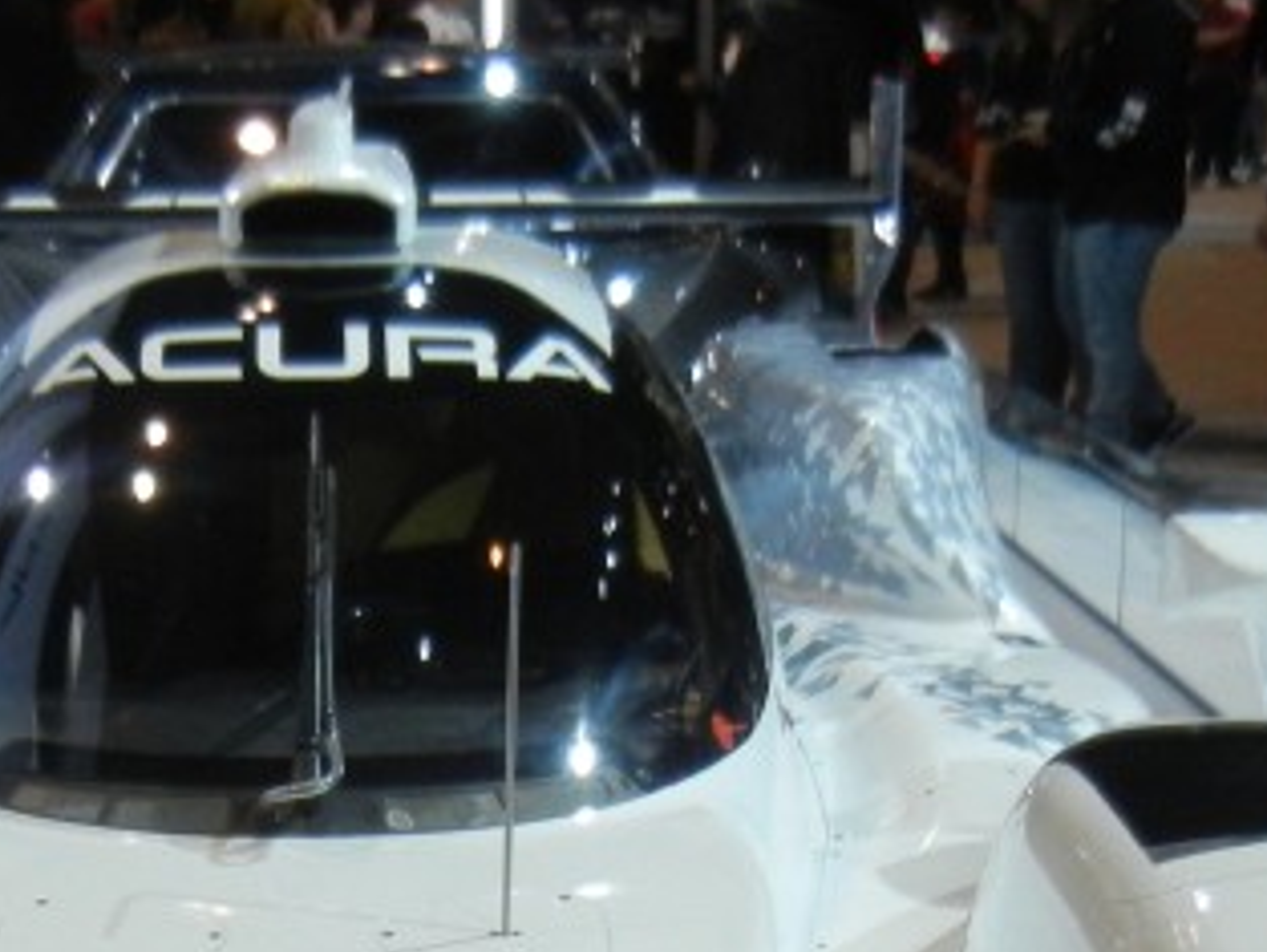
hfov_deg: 19.9
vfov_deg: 14.5
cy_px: 1187
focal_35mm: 98
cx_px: 356
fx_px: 3588
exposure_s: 1/250
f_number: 3.5
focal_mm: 5.4
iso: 440
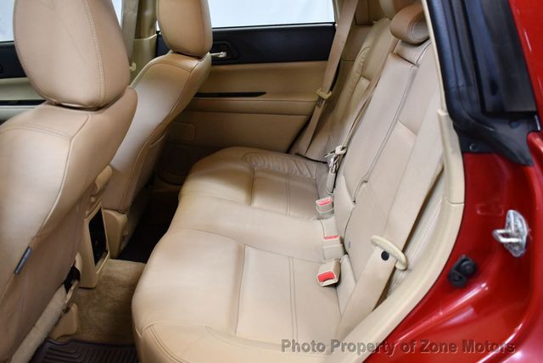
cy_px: 182
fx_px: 543
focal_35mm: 36
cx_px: 272
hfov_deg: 53.1
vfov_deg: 36.9
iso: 1400
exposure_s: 1/125
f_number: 3.5
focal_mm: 18
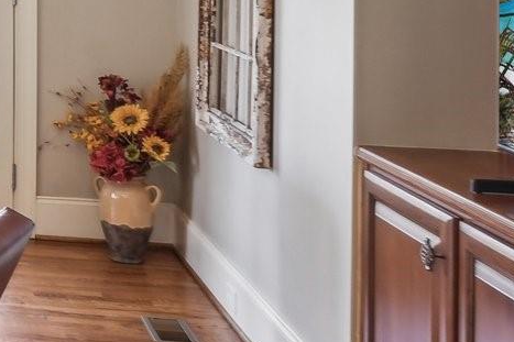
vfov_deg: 16.5
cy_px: -80
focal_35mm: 79
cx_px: -539
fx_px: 1127
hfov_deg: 17.5
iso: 400
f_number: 8
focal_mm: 18
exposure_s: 1/30
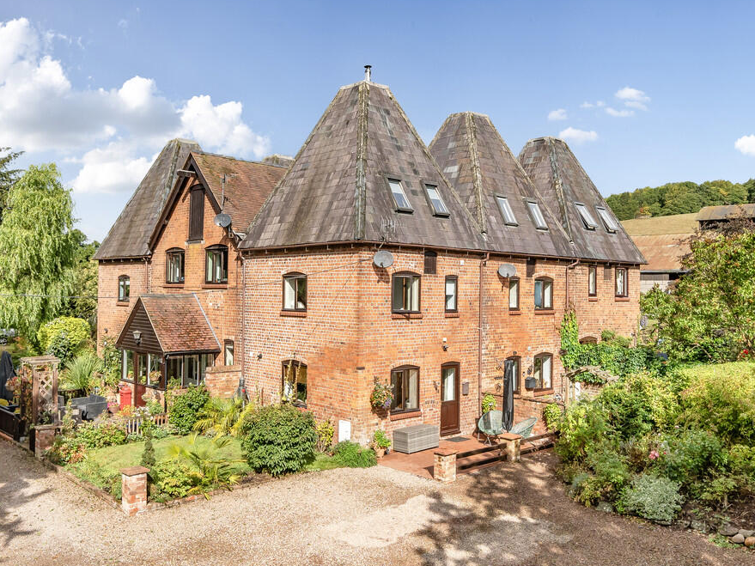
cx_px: 377
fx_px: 611
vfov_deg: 49.7
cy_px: 280
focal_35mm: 28
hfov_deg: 63.5
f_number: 8
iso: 400
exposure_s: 1/1250
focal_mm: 17
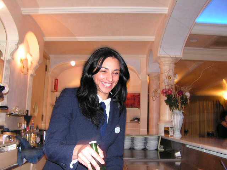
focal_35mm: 36
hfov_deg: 51.4
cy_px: 85
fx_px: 236
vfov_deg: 39.7
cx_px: 114
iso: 200
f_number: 3.2
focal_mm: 6
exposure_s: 1/40
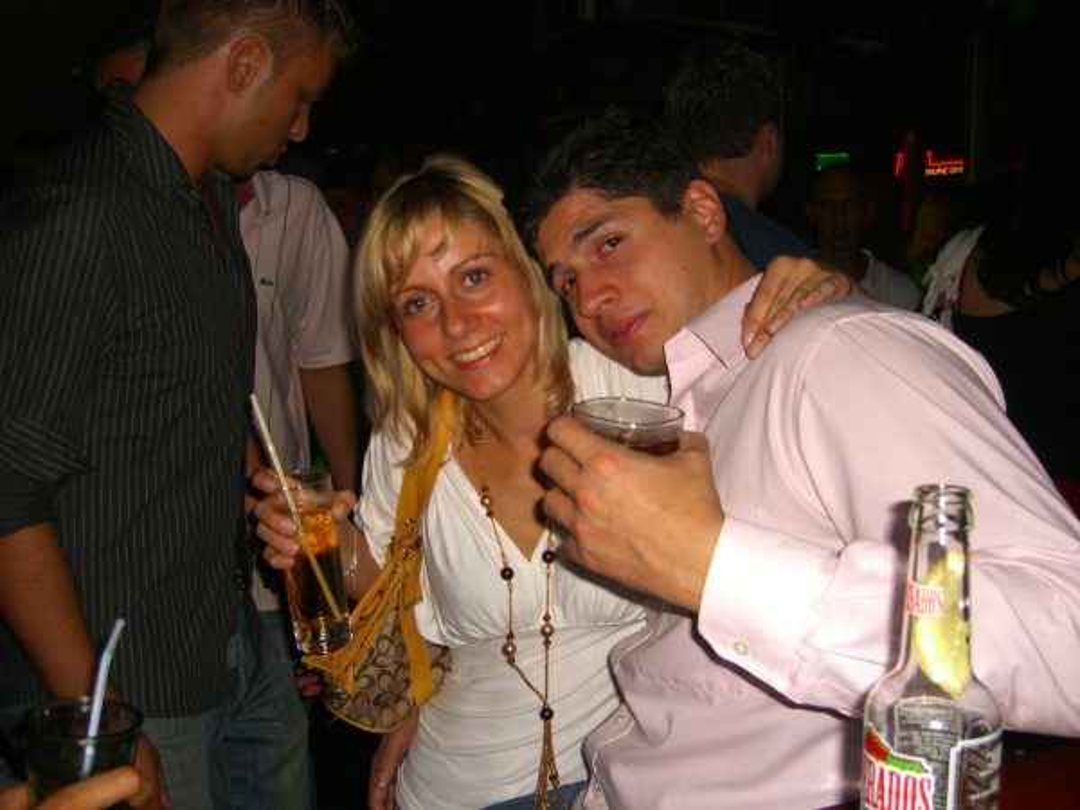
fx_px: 1186
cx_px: 540
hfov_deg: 49.0
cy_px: 405
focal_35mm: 38
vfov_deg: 37.7
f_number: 2.8
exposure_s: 1/60
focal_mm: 7.9
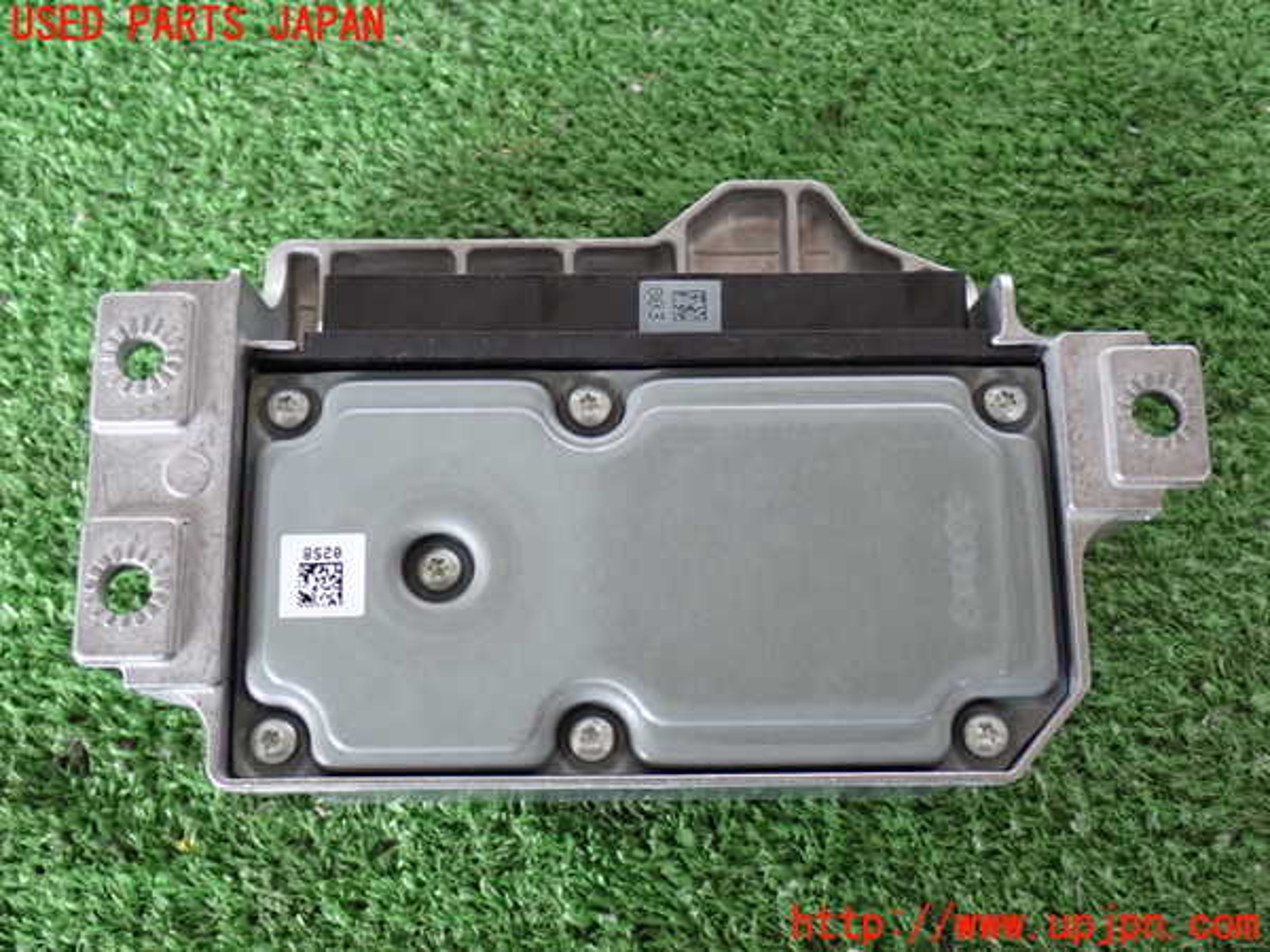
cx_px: 635
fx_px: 1834
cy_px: 476
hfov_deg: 38.2
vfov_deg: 29.1
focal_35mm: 50
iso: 800
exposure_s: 1/30
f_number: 3.2
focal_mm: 9.01
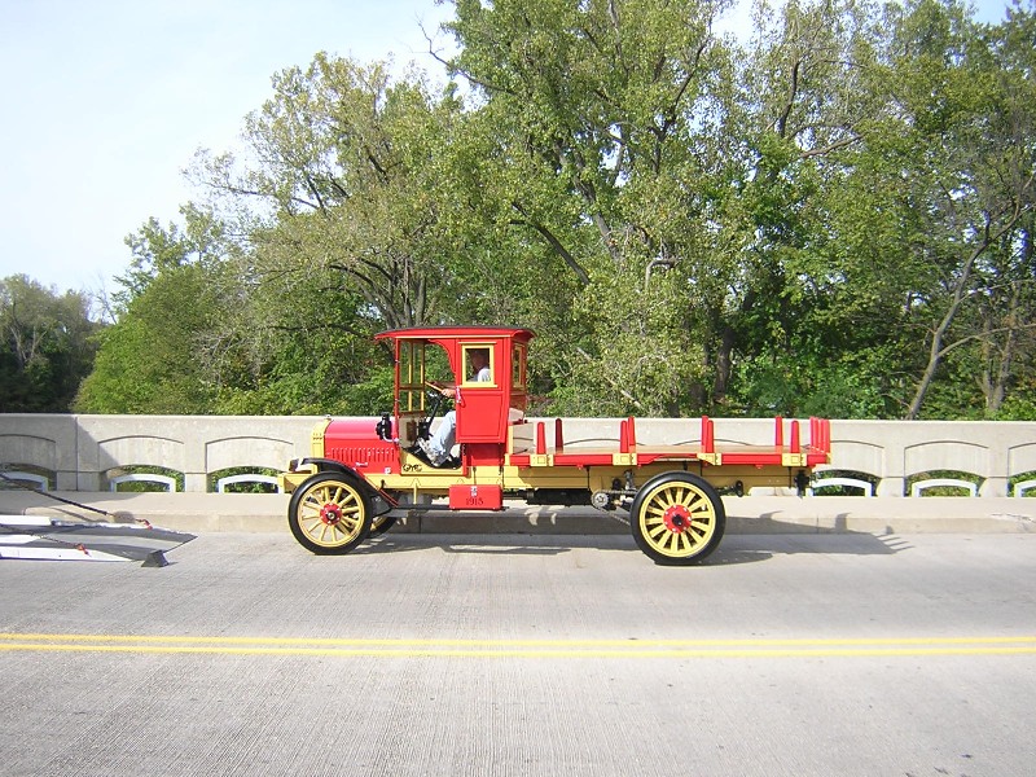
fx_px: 1077
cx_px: 518
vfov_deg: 39.7
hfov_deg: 51.4
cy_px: 388
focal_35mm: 36
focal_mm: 4.7
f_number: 2.6
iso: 100
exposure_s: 1/506
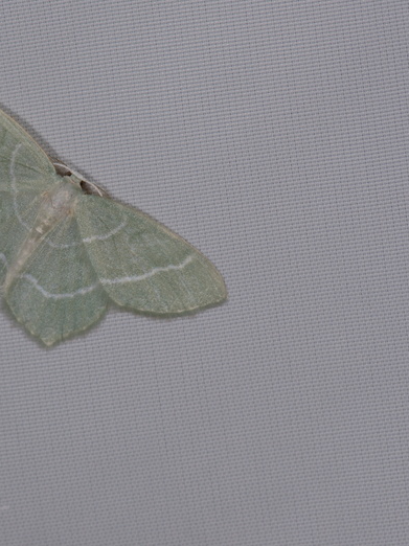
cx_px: 94
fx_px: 2928
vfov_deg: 10.7
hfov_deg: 8.0
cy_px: 273
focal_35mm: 186
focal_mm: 85
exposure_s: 1/60
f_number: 22
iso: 100
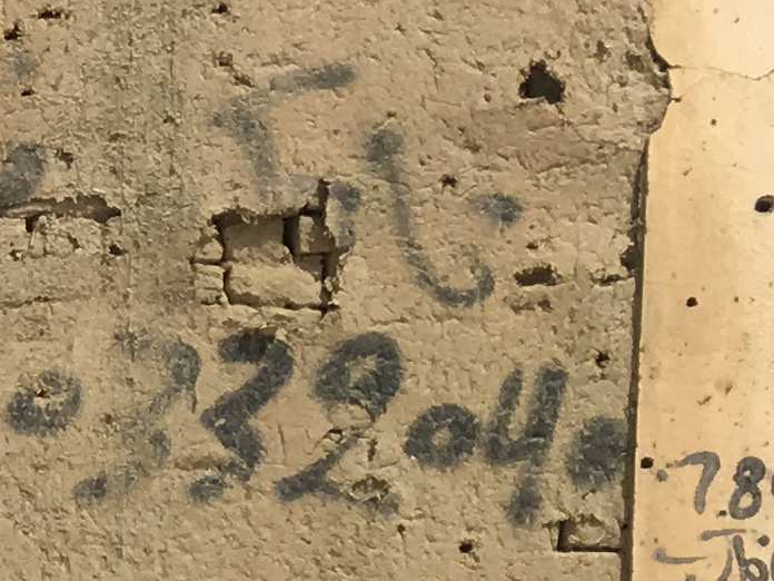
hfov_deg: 9.6
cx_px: -1406
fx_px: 3756
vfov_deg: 8.8
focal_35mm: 168
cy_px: 306
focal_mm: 4.15
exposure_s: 1/1603
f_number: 2.2
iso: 25
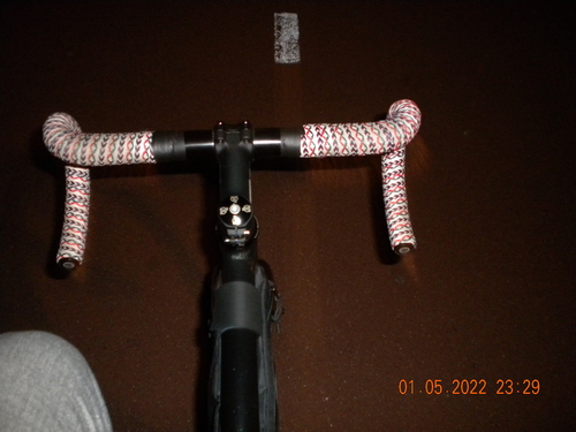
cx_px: 288
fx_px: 582
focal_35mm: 35
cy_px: 216
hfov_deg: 52.6
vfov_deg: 40.7
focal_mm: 6.3
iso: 400
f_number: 3.1
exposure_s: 1/4
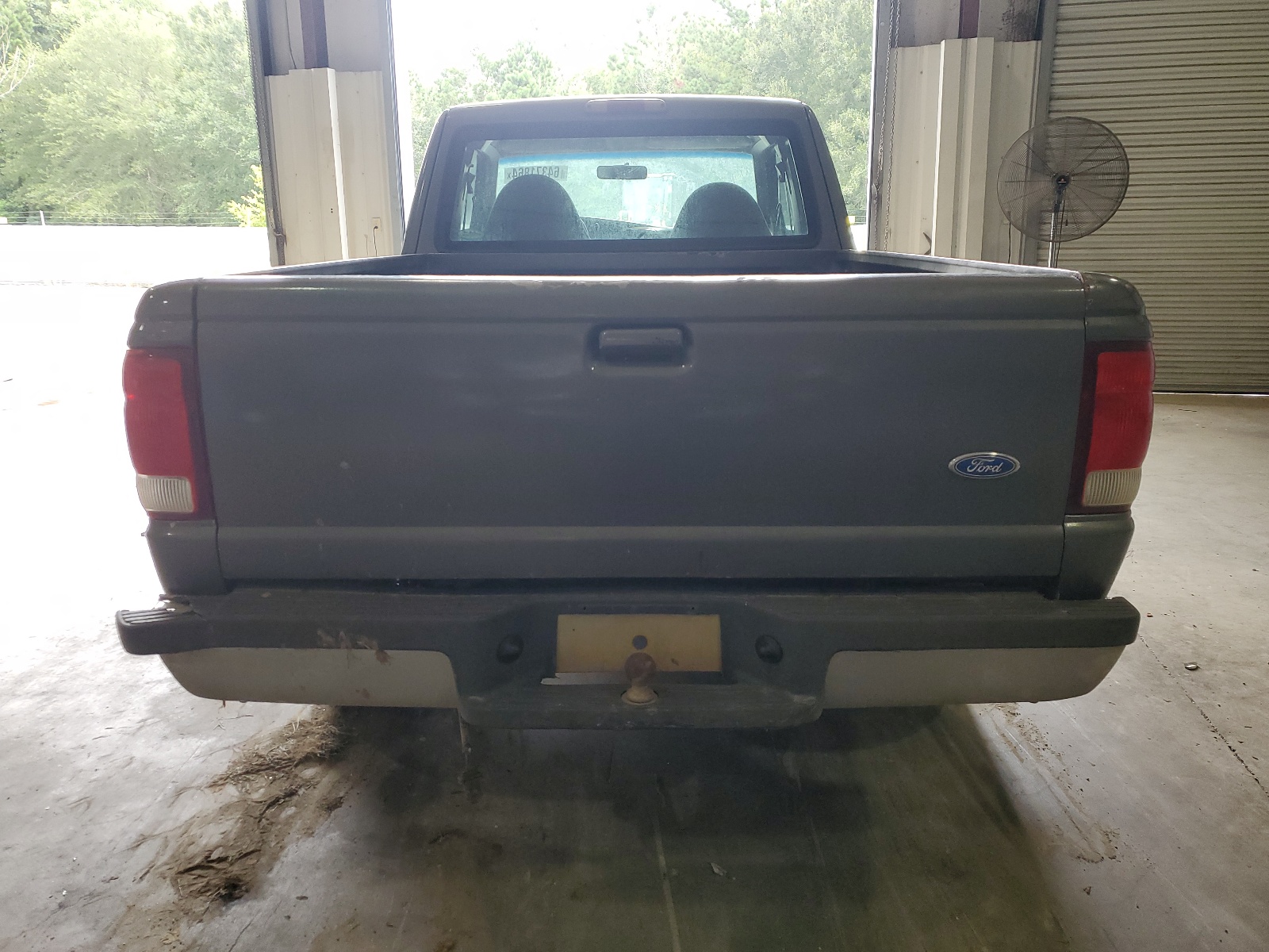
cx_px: 634
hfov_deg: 67.3
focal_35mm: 26
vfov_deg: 53.1
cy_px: 476
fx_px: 953
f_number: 1.5
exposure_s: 1/120
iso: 88
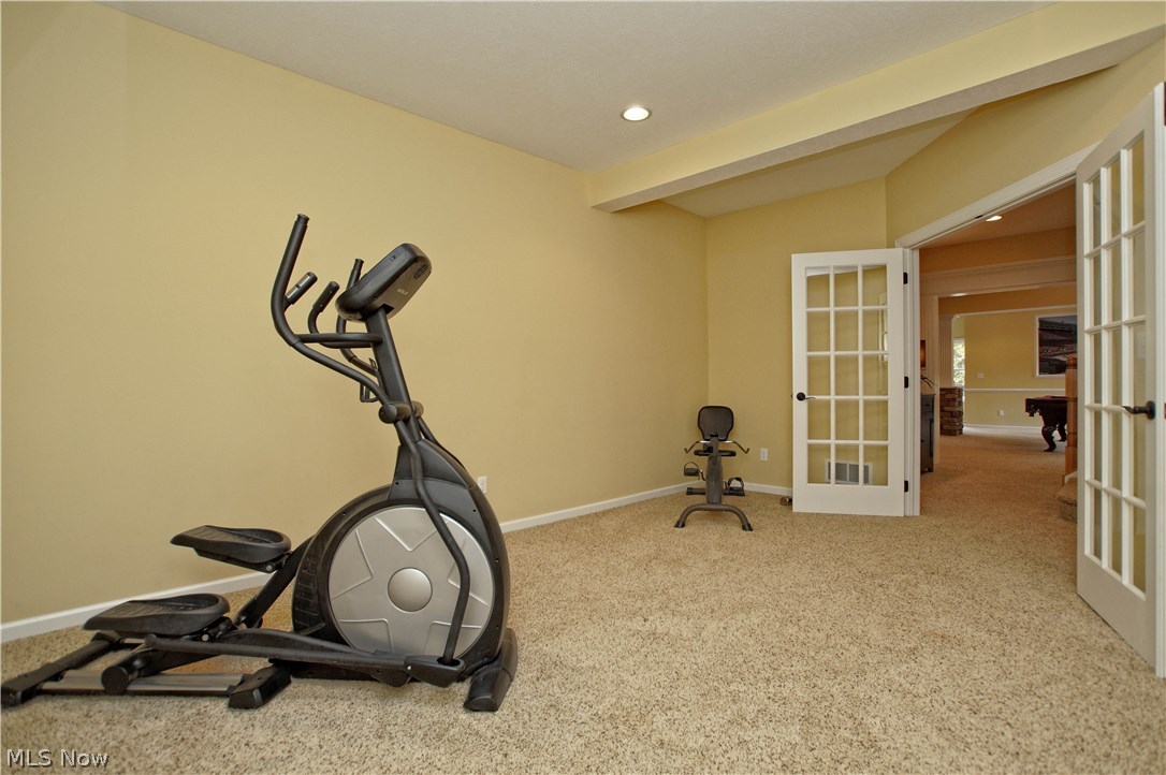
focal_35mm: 16
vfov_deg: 72.0
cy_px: 388
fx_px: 534
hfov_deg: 95.0
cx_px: 583
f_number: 4.5
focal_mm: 11
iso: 320
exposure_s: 1/30
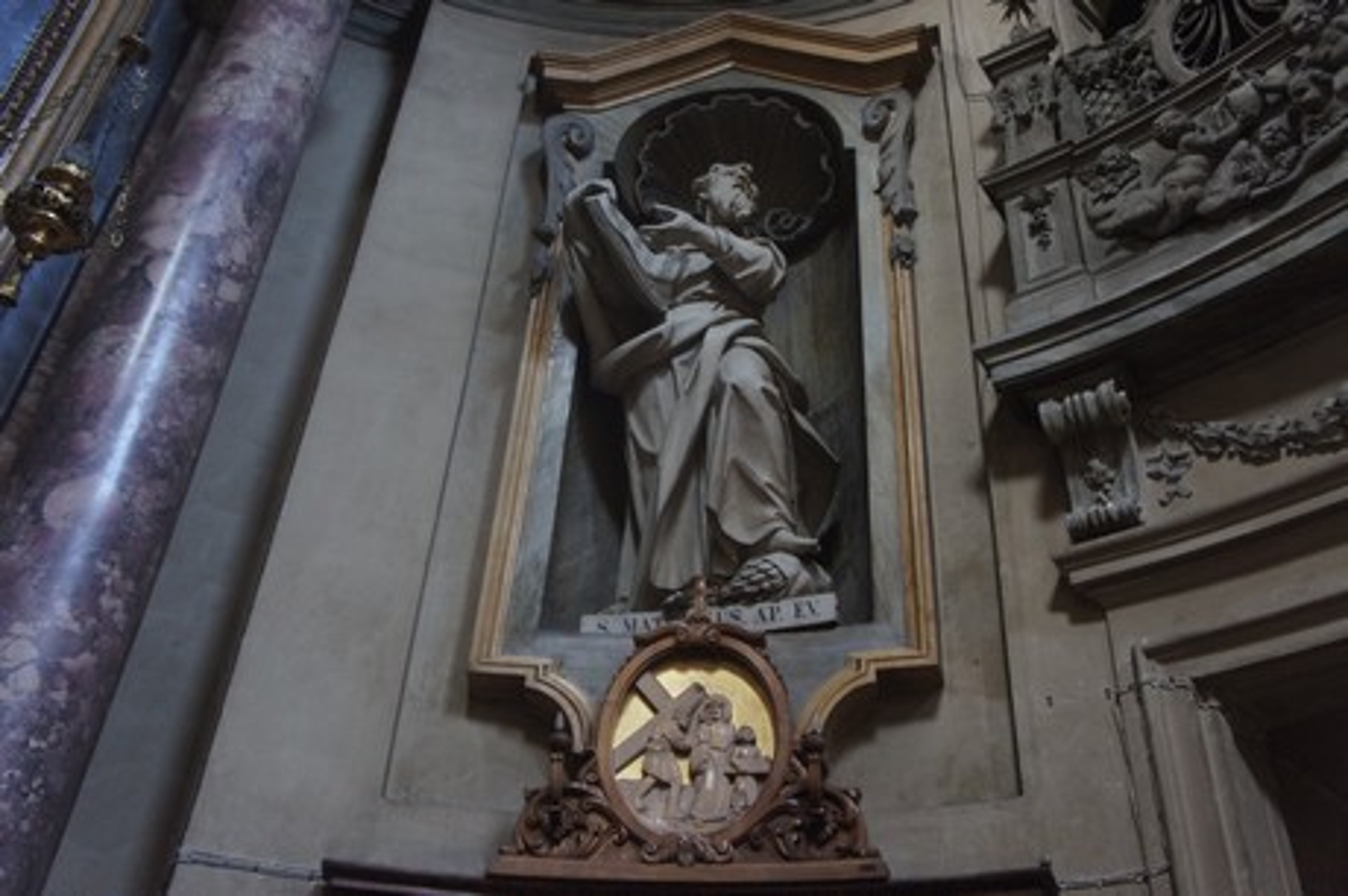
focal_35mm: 34
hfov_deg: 55.1
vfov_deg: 38.3
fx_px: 1291
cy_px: 448
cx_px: 674
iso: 4000
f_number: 4
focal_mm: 23
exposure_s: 1/40
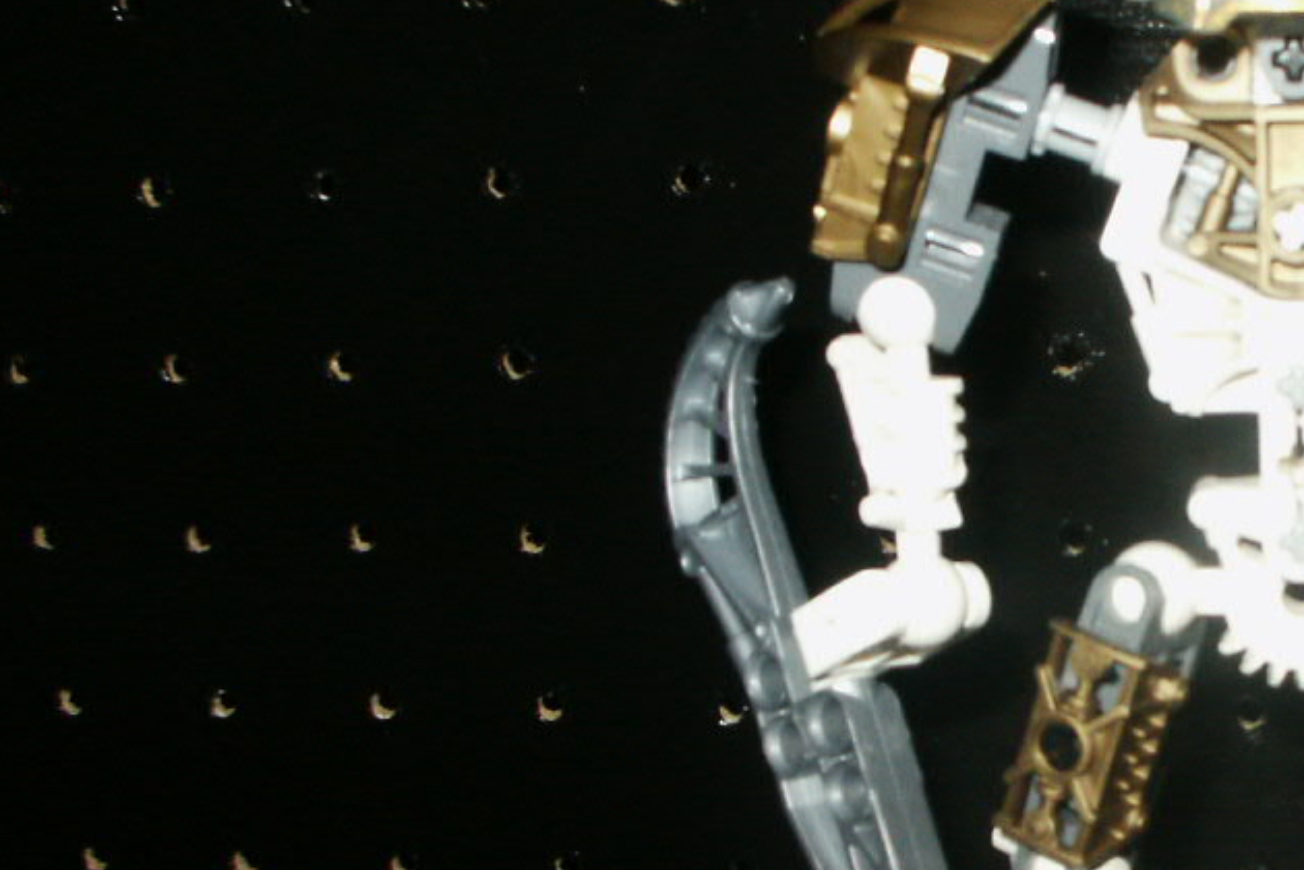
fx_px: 2680
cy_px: 553
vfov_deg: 18.4
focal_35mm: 74
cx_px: 1205
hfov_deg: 26.3
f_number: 6.7
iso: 200
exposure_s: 1/45
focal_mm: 7.18
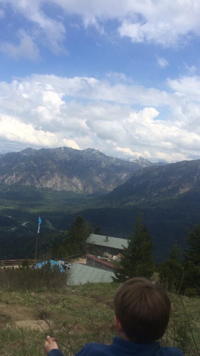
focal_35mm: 32
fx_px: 302
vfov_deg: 61.0
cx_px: 82
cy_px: 179
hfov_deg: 36.6
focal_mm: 4.15
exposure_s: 1/2564
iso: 32
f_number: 2.2
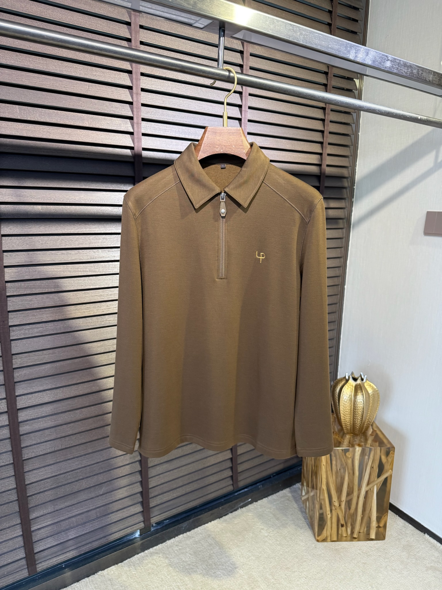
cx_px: 221
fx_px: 409
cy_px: 295
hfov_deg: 56.8
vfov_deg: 71.6
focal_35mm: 24
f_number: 1.78
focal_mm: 6.76
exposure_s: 1/121
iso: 200
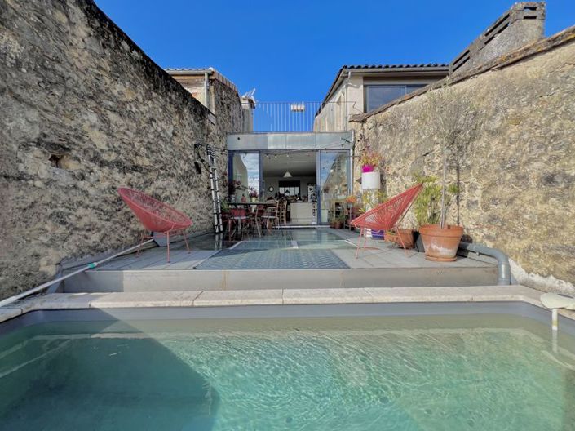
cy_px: 216
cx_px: 288
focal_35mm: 13
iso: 32
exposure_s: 1/927
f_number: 1.8
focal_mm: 1.57
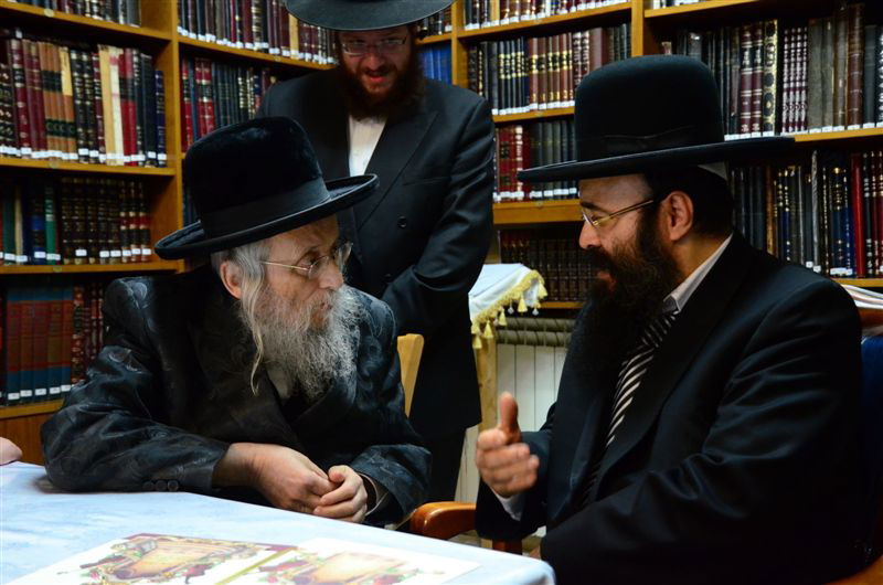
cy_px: 292
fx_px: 1102
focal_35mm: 45
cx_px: 442
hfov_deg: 43.7
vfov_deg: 29.7
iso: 3200
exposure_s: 1/160
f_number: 4.2
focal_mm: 30
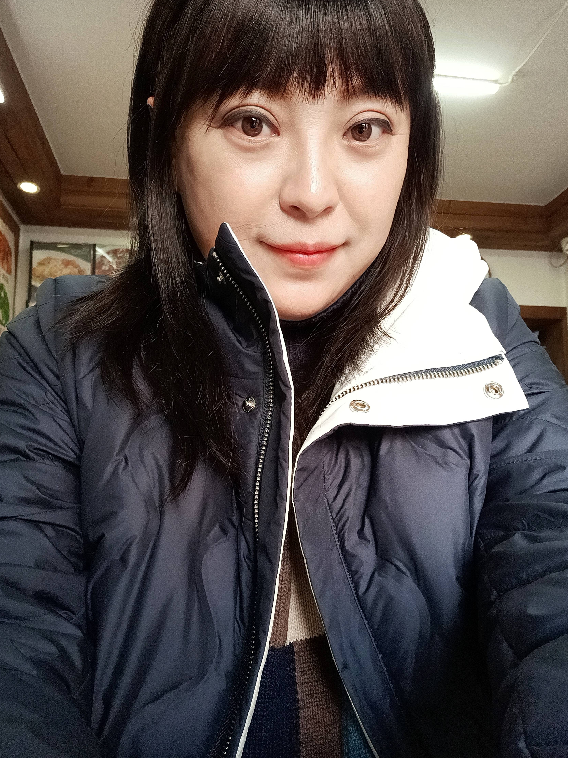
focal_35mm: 27
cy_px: 389
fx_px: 591
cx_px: 280
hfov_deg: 51.4
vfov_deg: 65.3
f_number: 2
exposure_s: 1/50
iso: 281
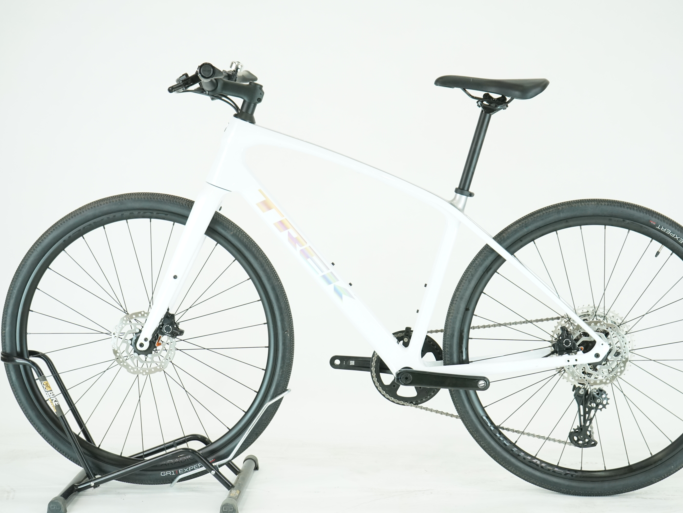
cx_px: 374
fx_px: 1243
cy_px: 256
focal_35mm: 63
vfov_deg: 23.3
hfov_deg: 30.7
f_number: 5
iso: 1600
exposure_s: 1/200
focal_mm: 58
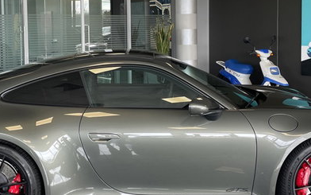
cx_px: 124
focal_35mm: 54
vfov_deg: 23.8
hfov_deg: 37.4
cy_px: 59
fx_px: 458
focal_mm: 4.2
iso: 80
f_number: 1.6
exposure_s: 1/100
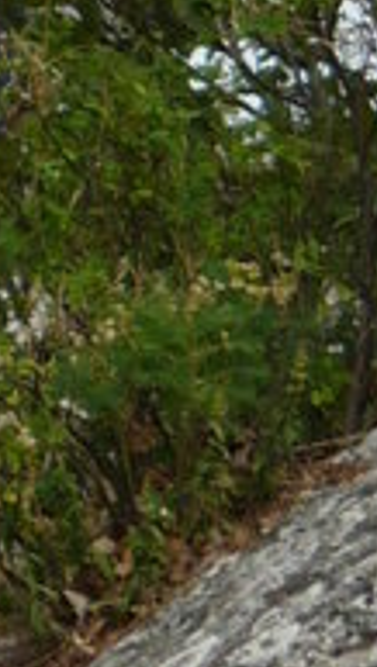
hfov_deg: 5.3
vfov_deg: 9.0
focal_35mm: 223
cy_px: -750
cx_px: -401
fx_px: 3951
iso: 100
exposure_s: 1/800
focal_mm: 5.5
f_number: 2.8
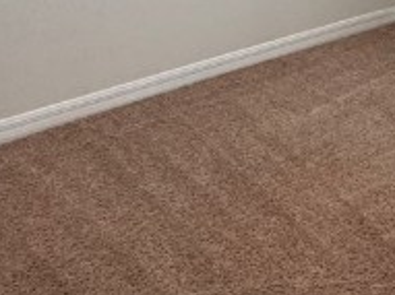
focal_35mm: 75
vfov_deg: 17.3
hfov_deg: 24.0
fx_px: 855
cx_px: 457
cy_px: -169
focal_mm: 2.22
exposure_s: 1/120
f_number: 2.2
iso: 250
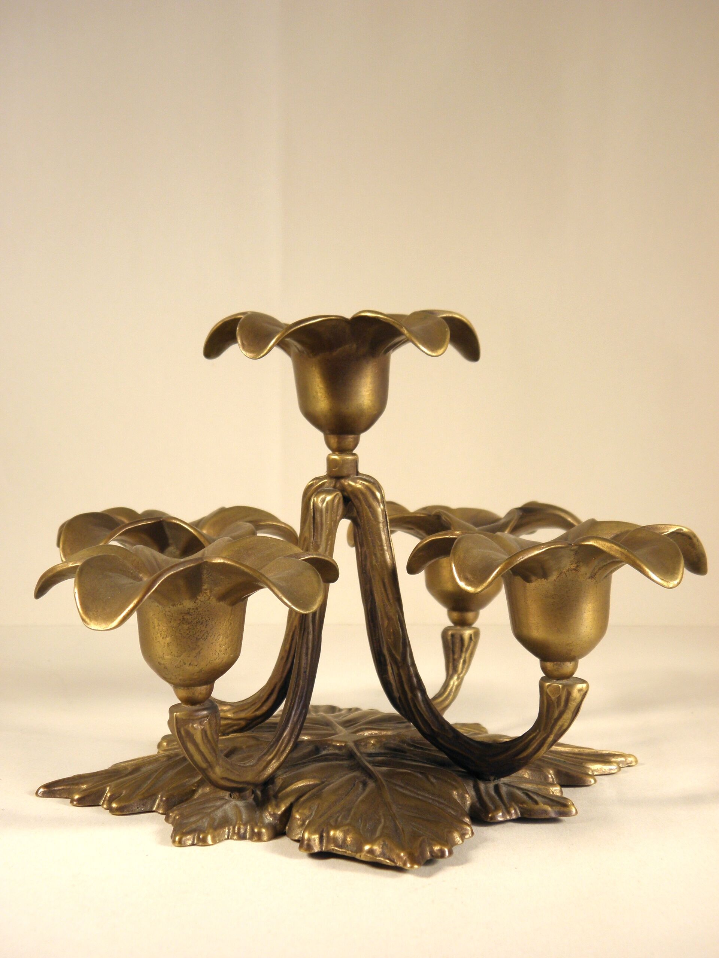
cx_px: 360
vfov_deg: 38.2
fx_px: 1385
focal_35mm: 50
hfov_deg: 29.1
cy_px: 479
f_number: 4
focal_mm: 9.1
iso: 100
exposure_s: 1/60
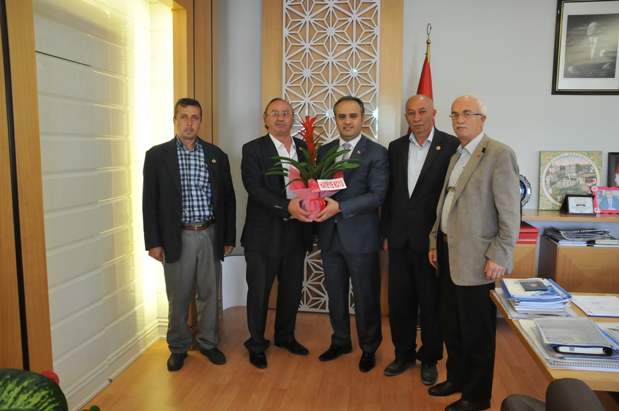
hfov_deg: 62.0
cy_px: 206
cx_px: 310
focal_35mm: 30
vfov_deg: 43.5
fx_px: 515
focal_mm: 20
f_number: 3.5
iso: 800
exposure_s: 1/50
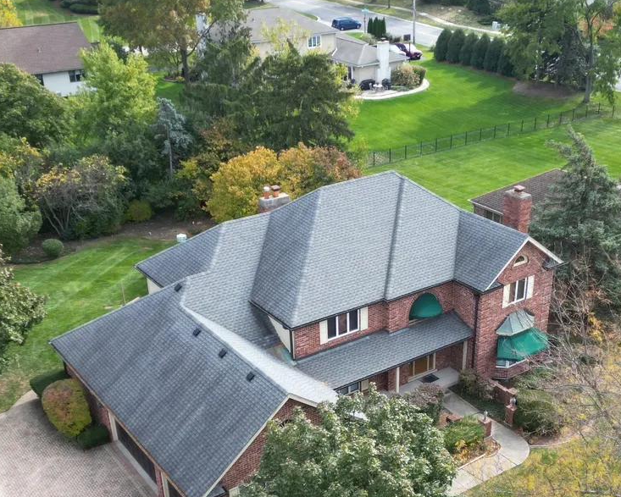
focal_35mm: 46
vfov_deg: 32.3
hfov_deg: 40.2
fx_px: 846
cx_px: 369
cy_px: 351
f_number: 1.7
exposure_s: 1/500
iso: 100
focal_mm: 6.72
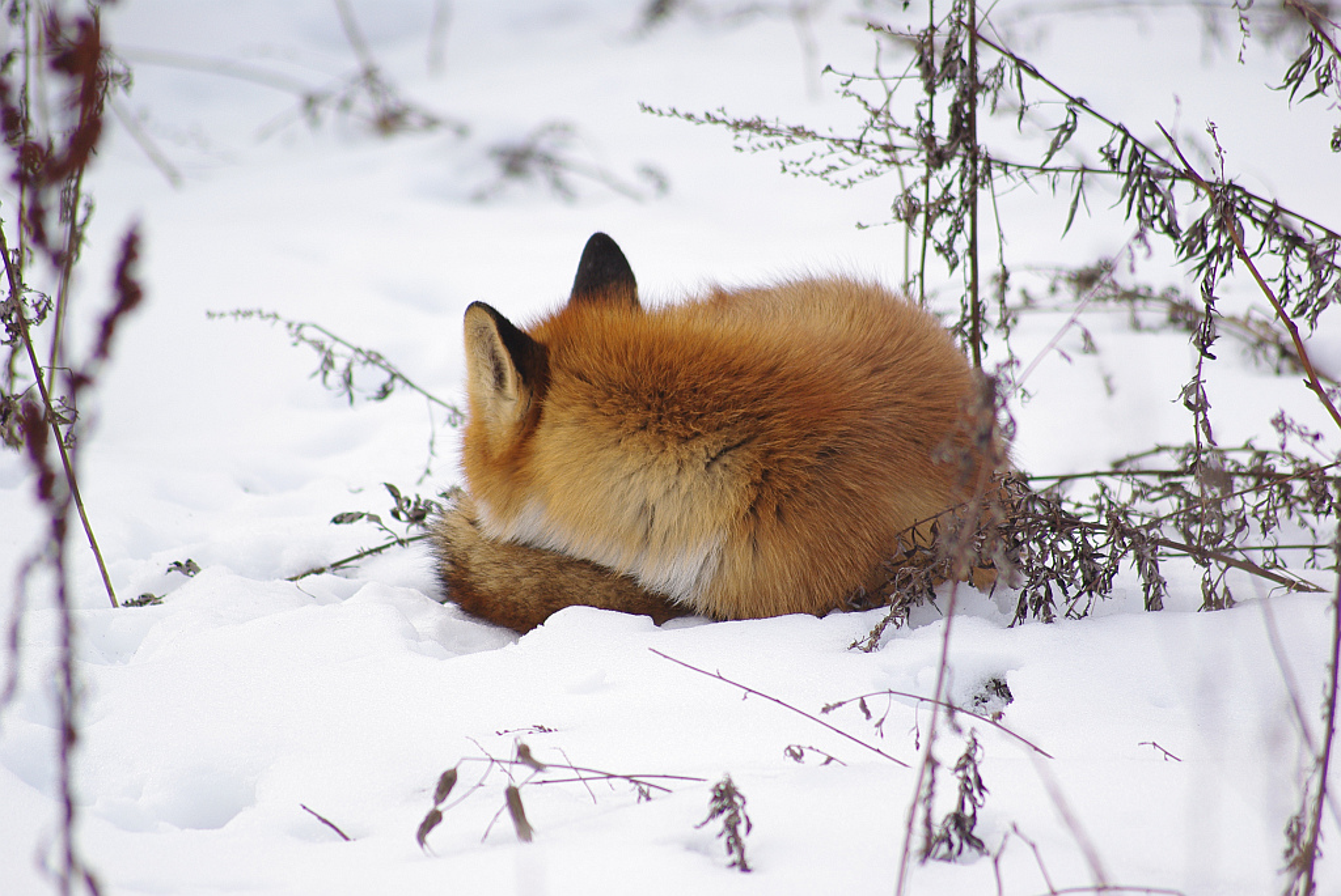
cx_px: 670
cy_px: 448
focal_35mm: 450
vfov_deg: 3.1
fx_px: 16779
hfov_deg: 4.6
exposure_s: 1/350
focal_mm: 300
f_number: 6.7
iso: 200
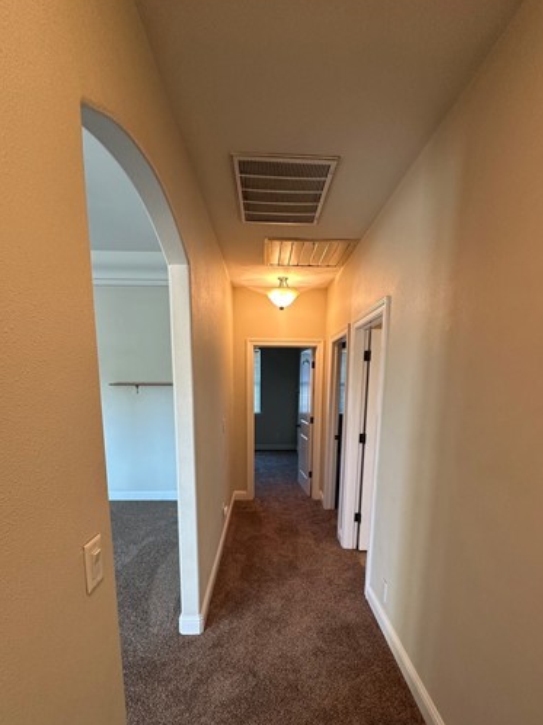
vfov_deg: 86.2
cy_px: 450
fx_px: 377
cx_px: 277
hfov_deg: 71.5
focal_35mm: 18
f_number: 2.2
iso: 160
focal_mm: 2.22
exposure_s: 1/60
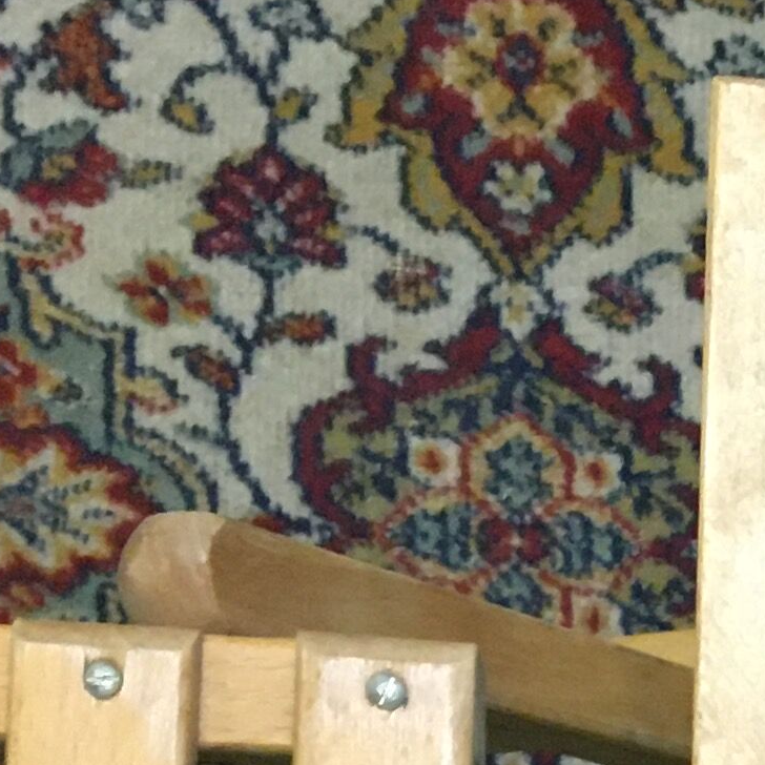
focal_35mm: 142
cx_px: 1501
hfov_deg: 11.2
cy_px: 1164
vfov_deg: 11.7
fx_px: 3550
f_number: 2.2
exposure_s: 1/33
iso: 200
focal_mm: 4.15
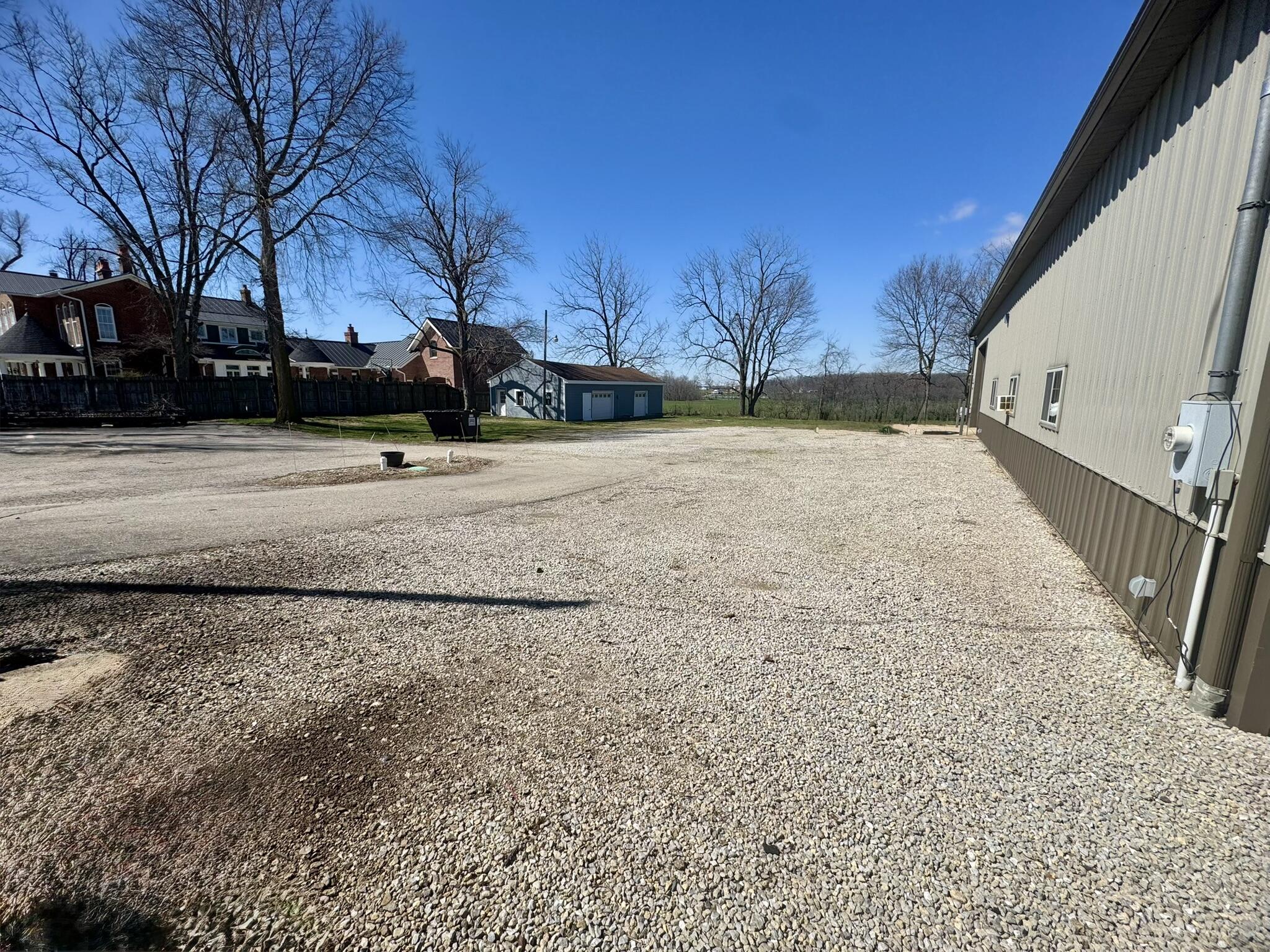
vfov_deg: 85.7
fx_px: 514
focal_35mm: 14
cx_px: 635
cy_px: 476
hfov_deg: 102.1
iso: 40
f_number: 2.2
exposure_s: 1/2770
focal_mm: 2.22
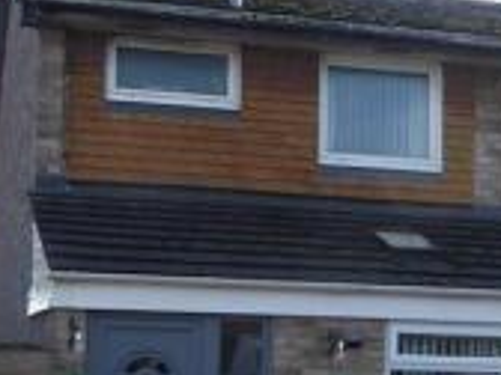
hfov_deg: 22.5
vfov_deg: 16.8
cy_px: 323
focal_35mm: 87
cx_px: 219
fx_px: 1259
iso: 80
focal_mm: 4.3
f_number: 3.3
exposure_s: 1/320
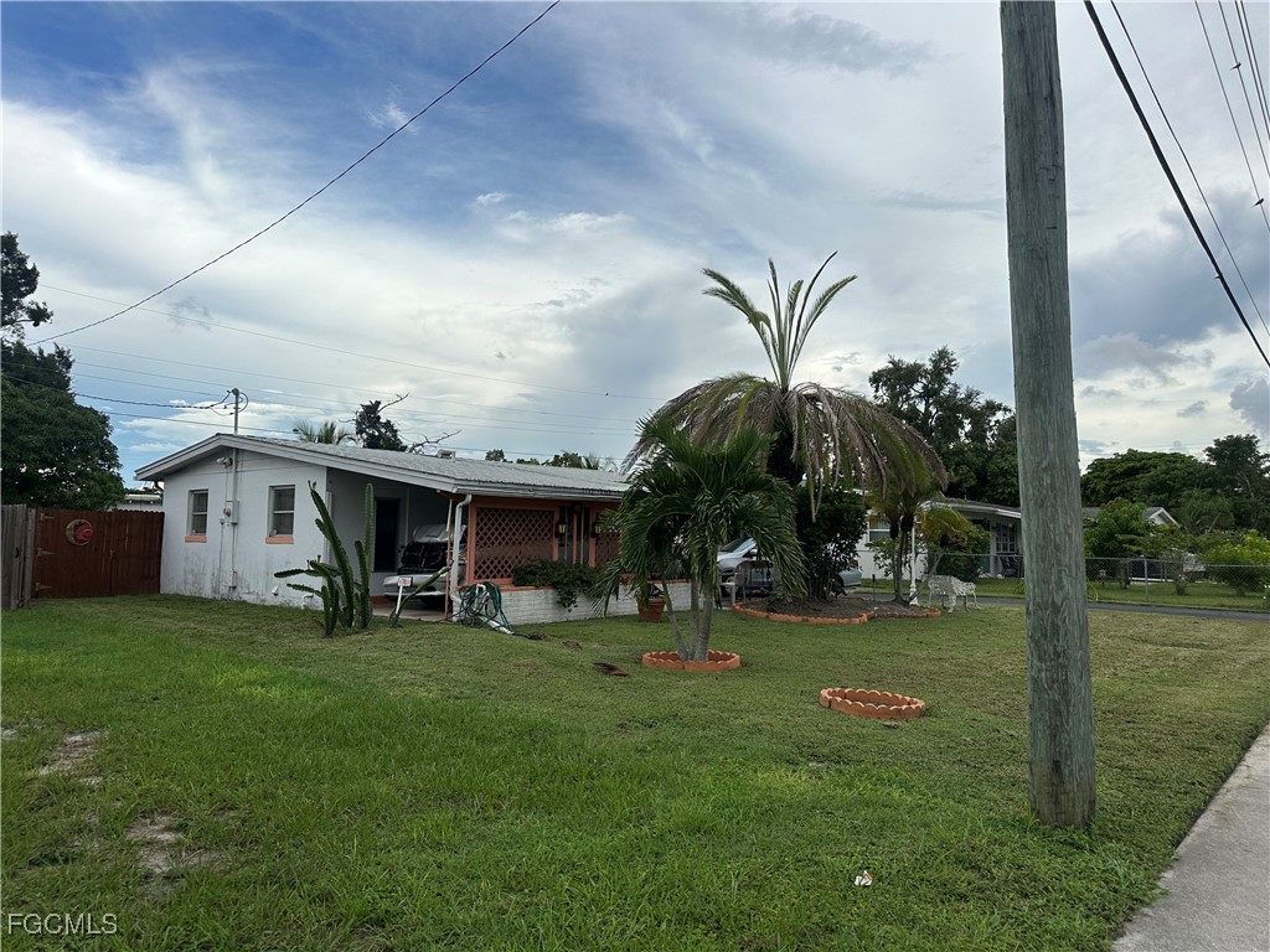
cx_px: 635
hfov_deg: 71.6
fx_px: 881
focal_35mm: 24
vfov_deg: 56.8
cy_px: 476
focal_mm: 6.86
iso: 80
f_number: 1.78
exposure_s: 1/2882
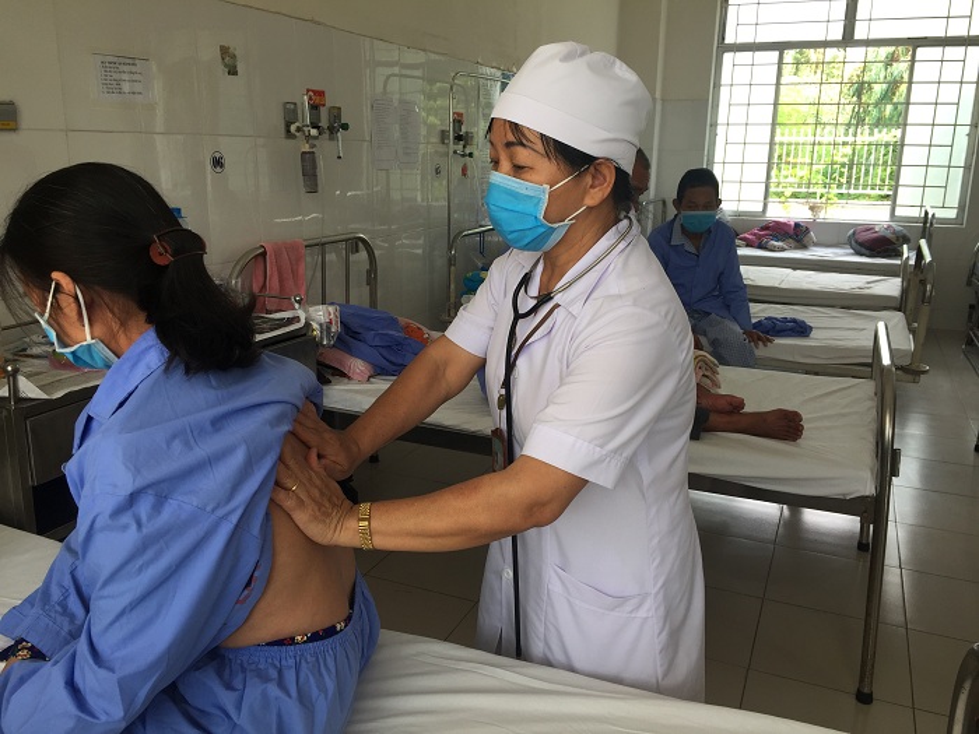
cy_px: 367
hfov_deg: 61.7
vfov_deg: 48.2
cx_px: 490
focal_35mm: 29
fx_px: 820
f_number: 2.2
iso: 32
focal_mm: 4.15
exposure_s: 1/122
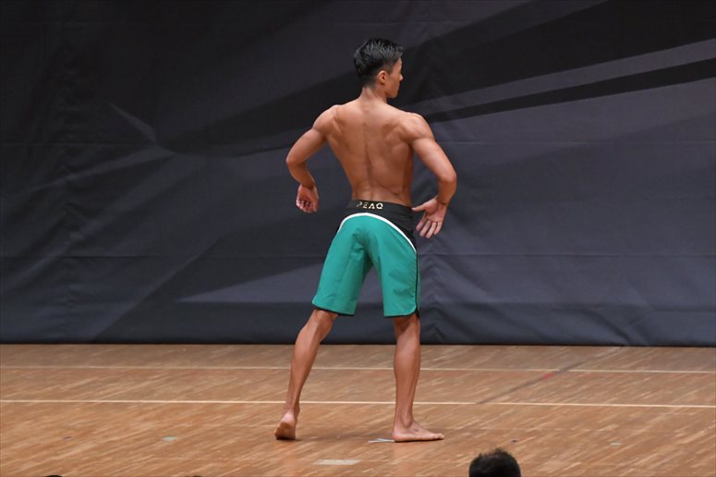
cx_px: 358
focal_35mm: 285
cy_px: 238
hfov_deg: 7.2
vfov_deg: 4.8
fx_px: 5666
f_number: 5.6
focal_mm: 190
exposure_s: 1/400
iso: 6400
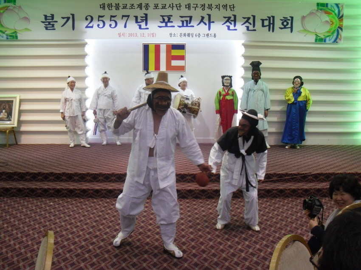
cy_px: 135
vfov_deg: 40.7
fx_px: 365
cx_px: 180
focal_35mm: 35
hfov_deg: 52.6
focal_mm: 6.3
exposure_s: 1/45
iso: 400
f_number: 3
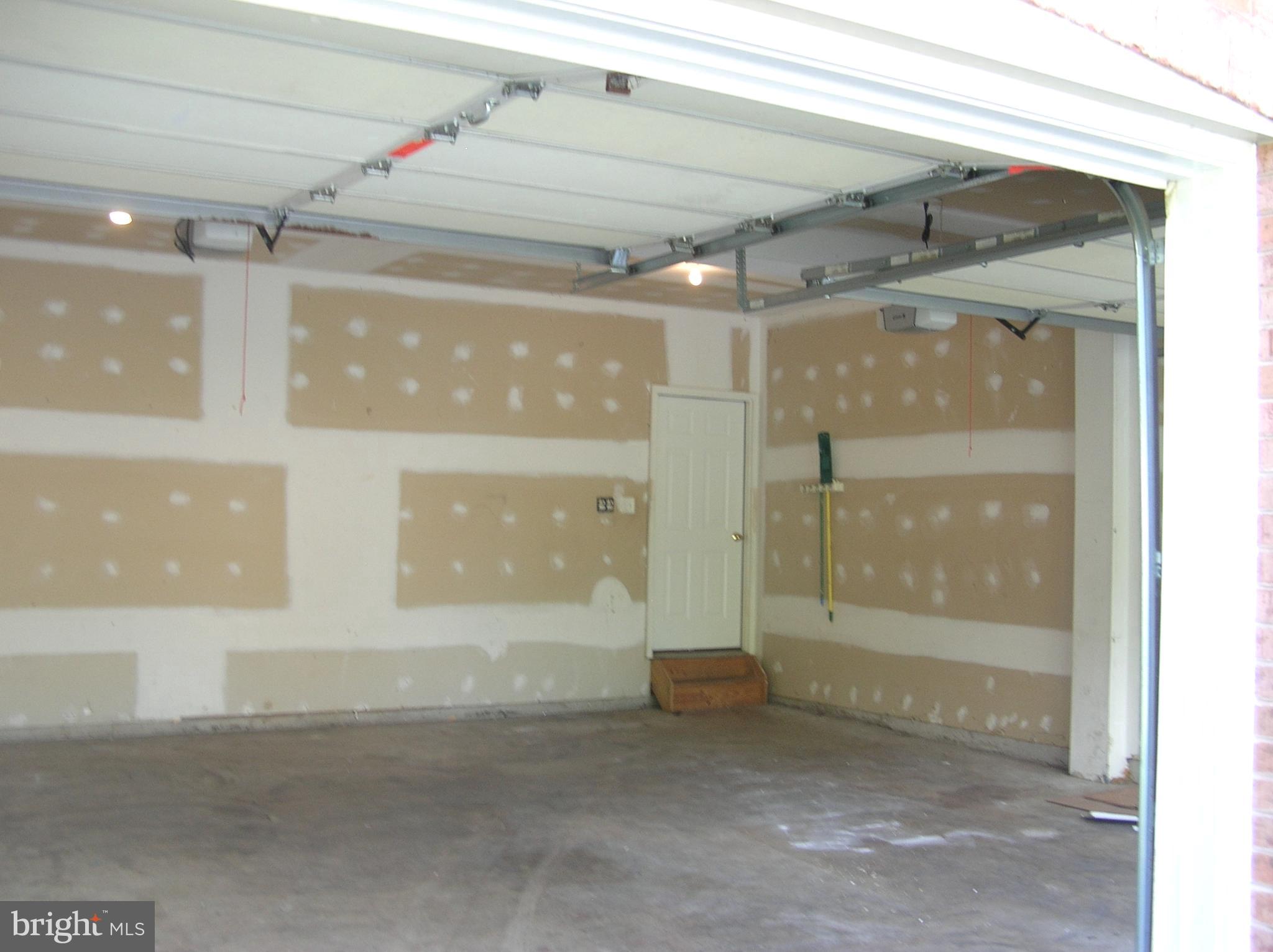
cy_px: 476
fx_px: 1323
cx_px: 636
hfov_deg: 51.4
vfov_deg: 39.6
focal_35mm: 36
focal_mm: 6
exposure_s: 1/41.5
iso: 50
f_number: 2.7
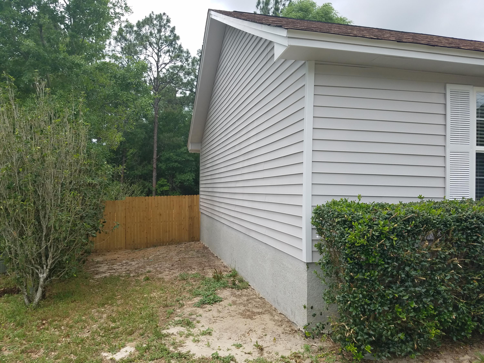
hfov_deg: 67.3
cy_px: 182
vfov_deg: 53.1
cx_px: 242
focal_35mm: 26
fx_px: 364
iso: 50
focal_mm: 4.2
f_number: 1.7
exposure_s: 1/1592
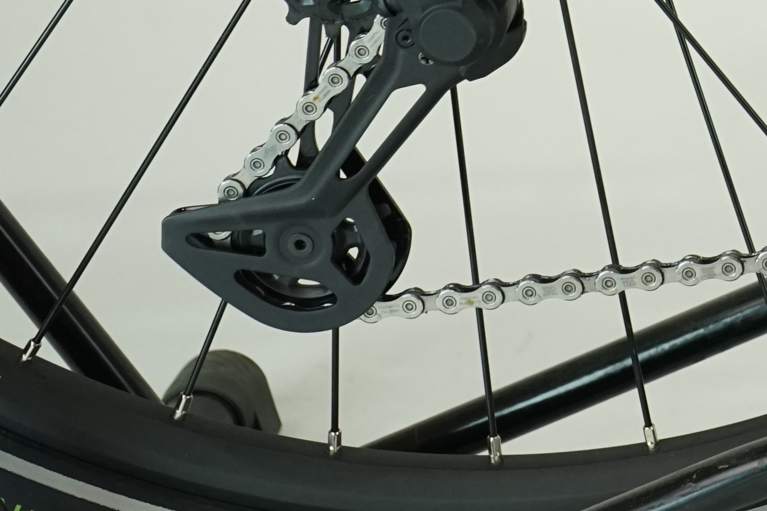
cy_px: -296
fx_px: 2939
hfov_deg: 13.4
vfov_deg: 9.6
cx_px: 1354
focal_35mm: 138
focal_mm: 39
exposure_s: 1/200
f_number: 6.3
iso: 1600
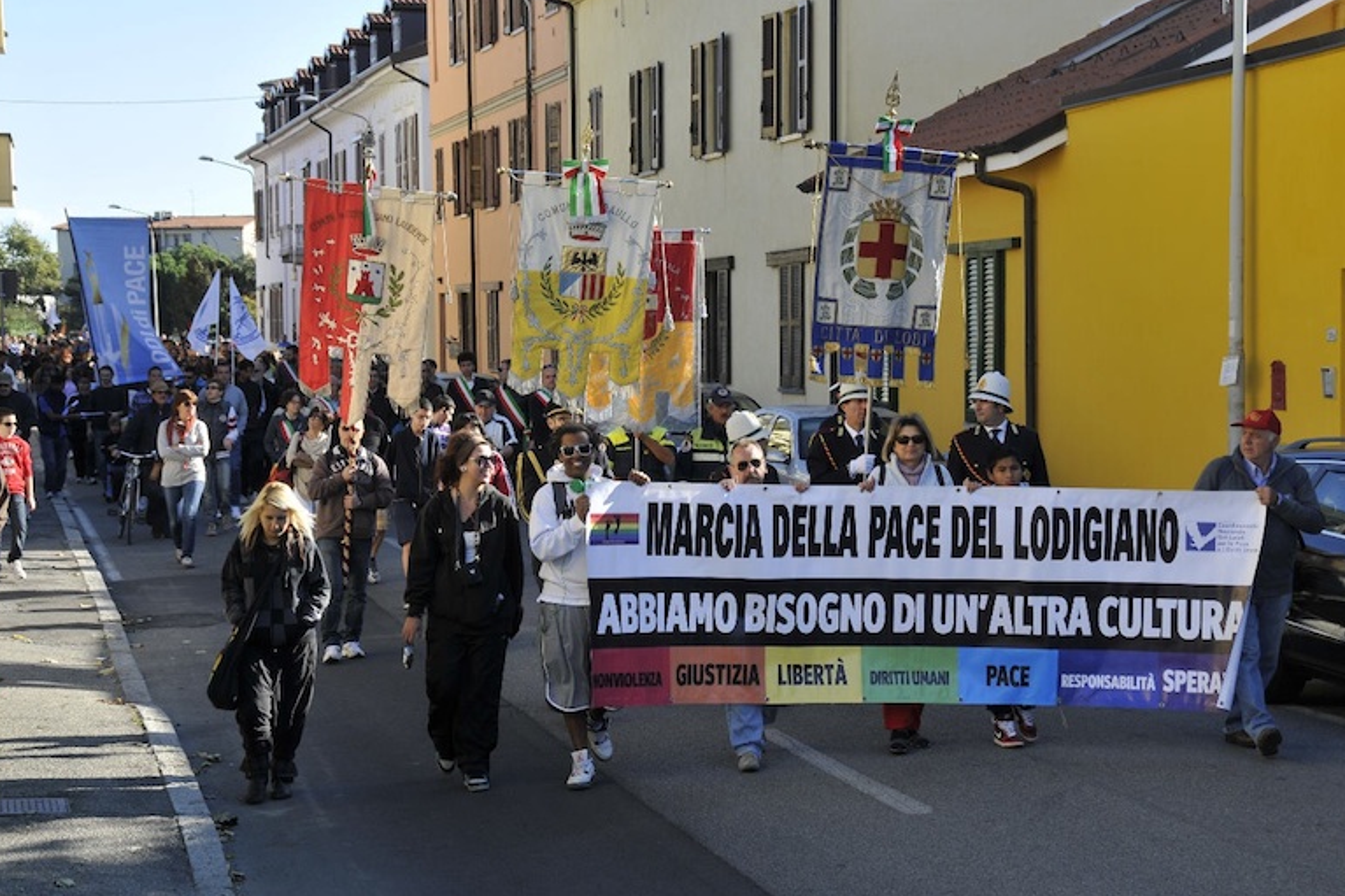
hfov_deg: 27.0
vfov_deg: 18.2
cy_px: 437
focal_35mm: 75
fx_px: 2801
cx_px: 658
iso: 200
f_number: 8
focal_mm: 48
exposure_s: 1/250
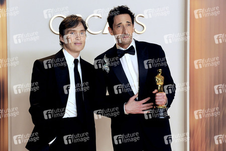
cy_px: 76
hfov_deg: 16.4
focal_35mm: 125
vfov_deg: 11.0
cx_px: 113
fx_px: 785
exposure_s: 1/160
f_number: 6.3
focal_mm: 125
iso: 2000
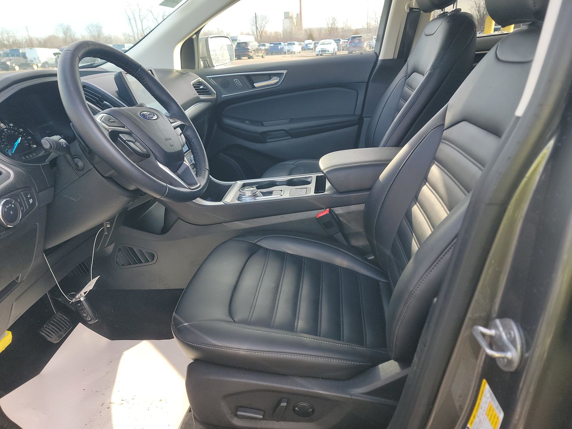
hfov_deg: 71.6
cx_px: 286
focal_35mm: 24
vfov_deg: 56.8
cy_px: 214
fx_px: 397
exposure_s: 1/119
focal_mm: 6.7
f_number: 1.8
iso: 96
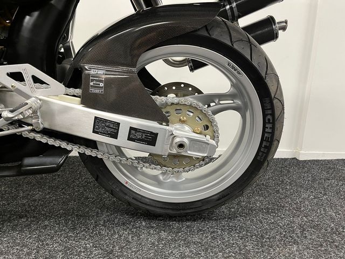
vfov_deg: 53.1
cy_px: 130
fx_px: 259
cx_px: 172
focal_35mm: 26
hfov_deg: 67.3
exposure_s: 1/50
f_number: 1.6
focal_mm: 5.1
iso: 250
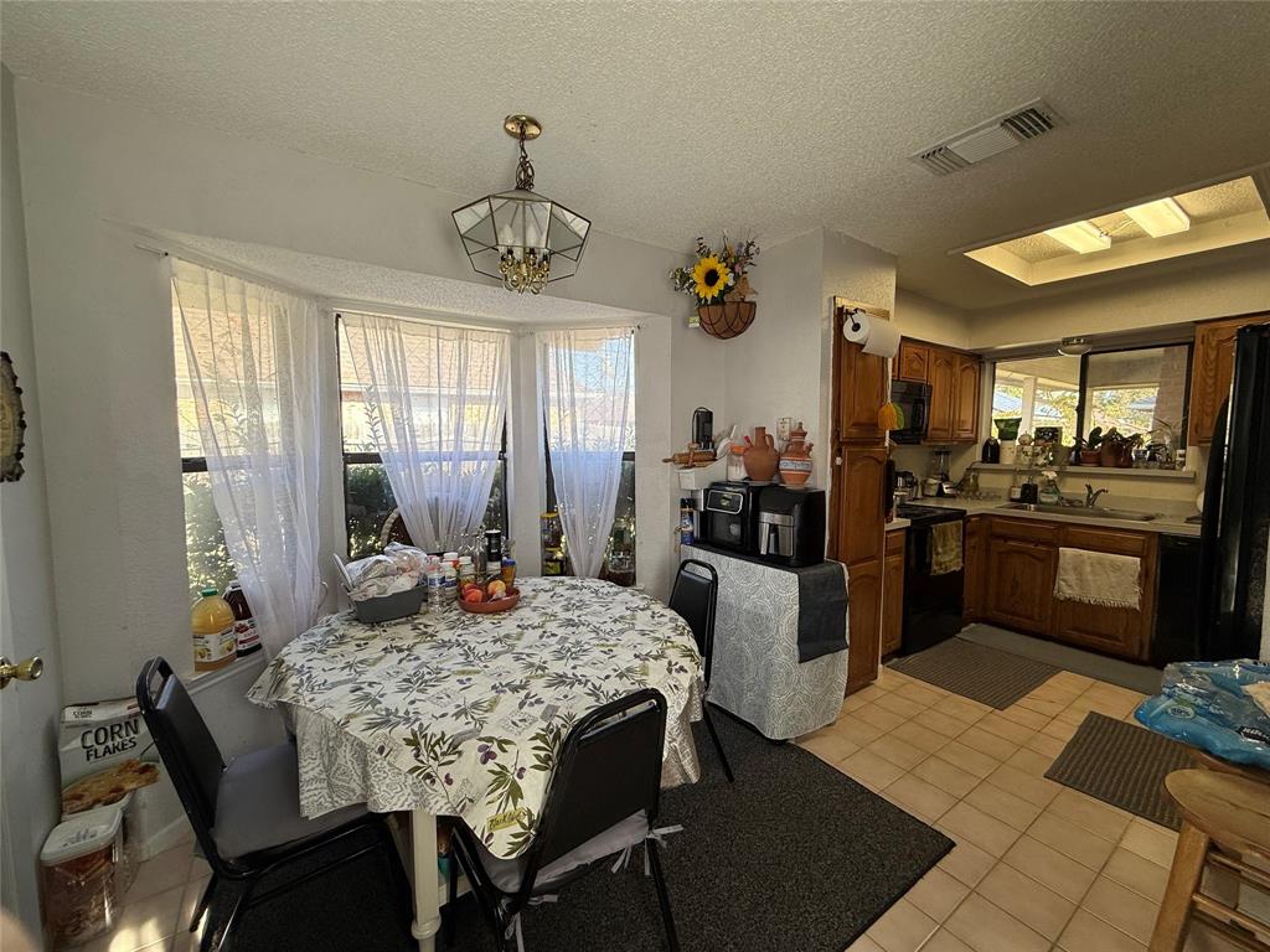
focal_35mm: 14
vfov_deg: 85.7
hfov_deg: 102.1
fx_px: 514
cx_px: 635
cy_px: 476
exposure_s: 1/120
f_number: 2.2
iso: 80
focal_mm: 2.22
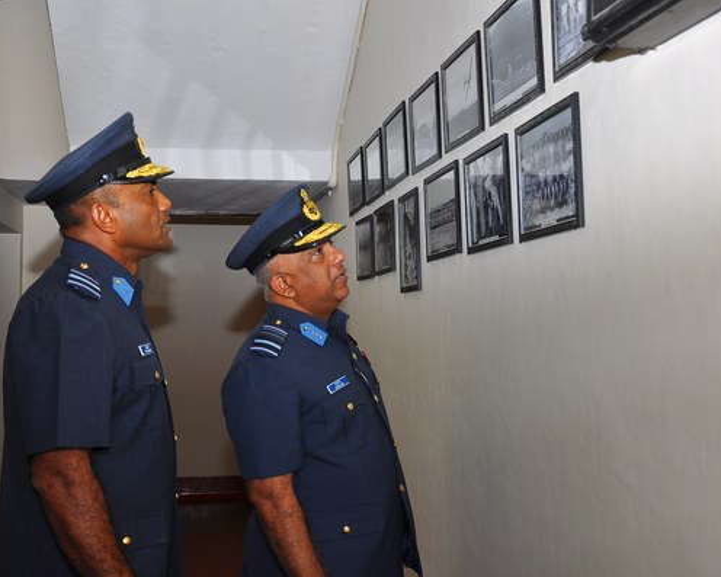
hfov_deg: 43.3
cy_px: 288
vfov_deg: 35.2
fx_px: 909
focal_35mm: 43
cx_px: 376
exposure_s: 1/200
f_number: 4
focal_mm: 25
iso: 200
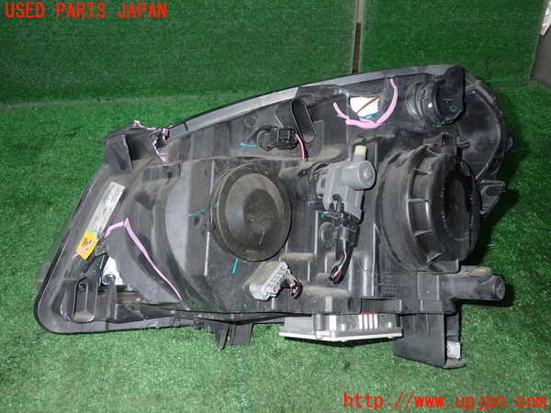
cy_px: 206
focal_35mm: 30
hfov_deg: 60.0
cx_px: 276
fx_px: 478
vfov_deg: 46.8
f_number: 6.3
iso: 200
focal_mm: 5.4
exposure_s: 1/30
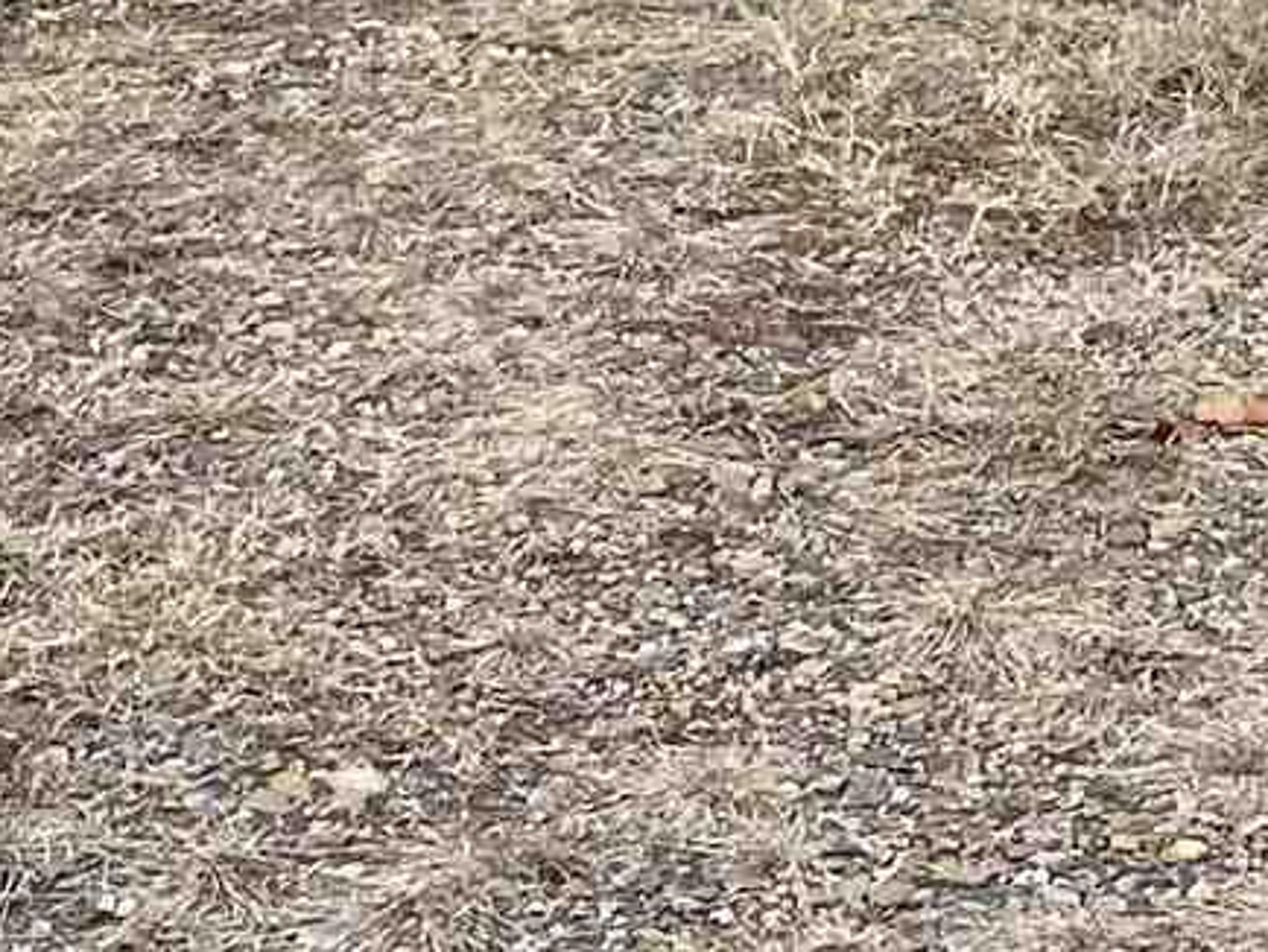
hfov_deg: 10.4
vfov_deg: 7.3
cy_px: -1708
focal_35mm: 184
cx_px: 1809
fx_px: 6744
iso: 50
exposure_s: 1/121
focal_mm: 4.25
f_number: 1.8
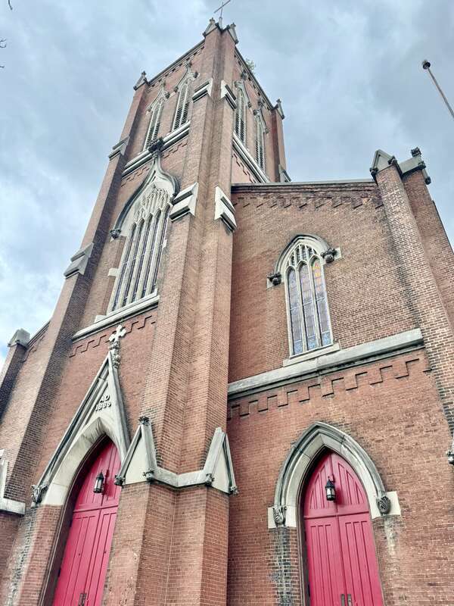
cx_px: 227
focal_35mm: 24
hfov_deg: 56.8
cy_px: 303
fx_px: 420
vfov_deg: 71.6
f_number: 1.78
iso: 80
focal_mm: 6.76
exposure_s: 1/1285
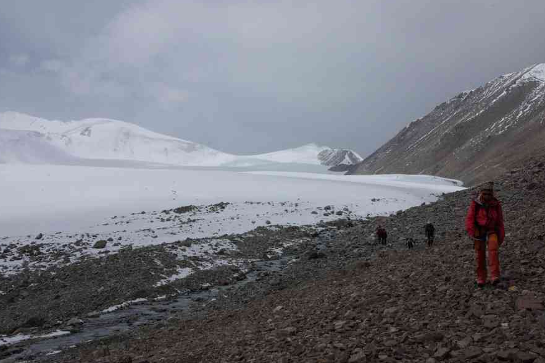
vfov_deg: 31.4
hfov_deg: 45.9
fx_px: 644
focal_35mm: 43
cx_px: 280
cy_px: 179
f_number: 19
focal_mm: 25
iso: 100
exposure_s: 1/180
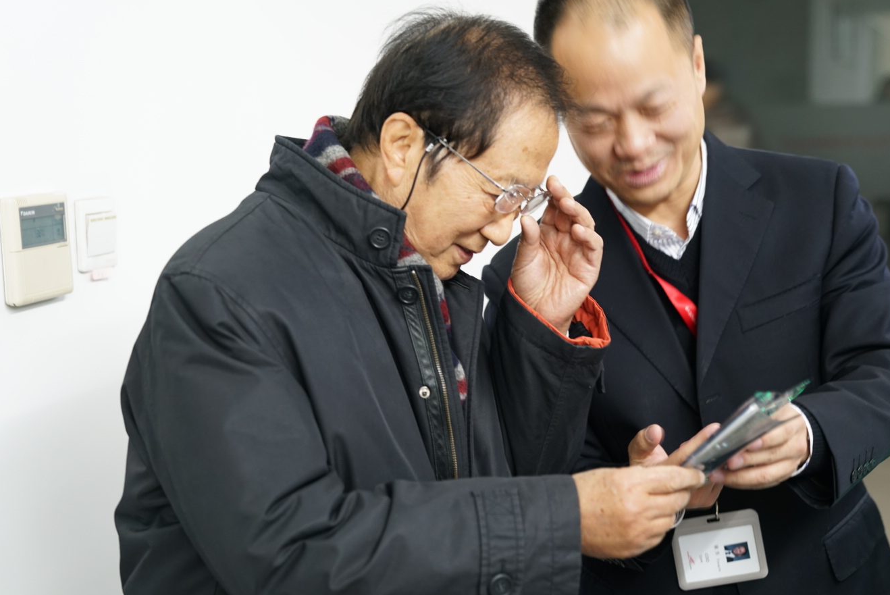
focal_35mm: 65
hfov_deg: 30.9
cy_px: 305
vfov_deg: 21.0
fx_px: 1608
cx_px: 522
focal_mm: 53
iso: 800
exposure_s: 1/8
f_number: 2.8
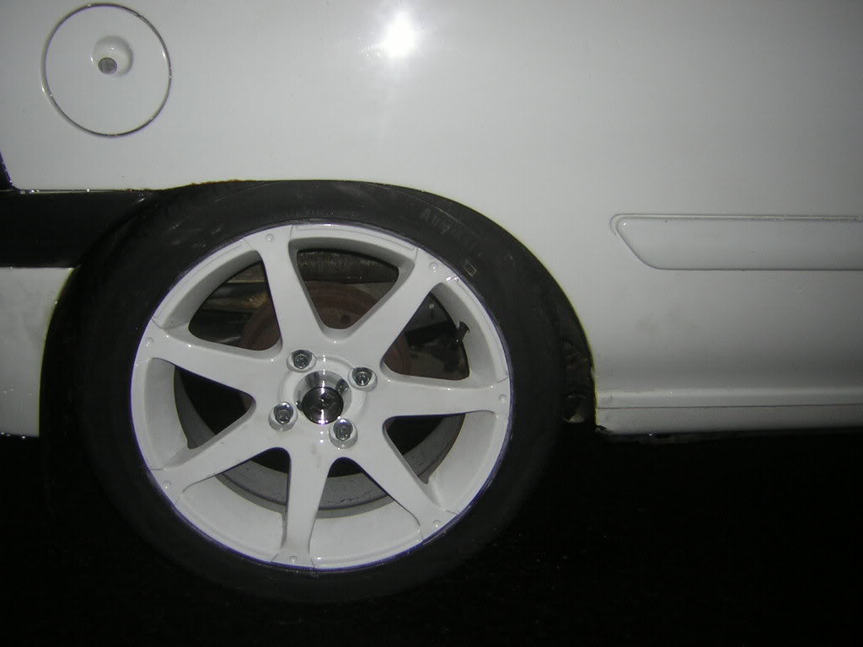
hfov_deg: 51.4
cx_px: 432
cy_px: 324
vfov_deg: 39.7
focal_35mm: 36
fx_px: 898
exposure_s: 1/60.1
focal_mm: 4.7
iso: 50
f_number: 2.6
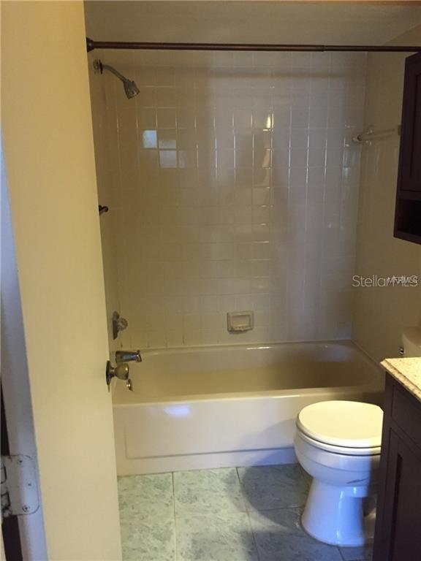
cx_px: 210
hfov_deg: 48.2
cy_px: 280
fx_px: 470
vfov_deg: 61.7
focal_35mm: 29
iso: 250
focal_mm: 4.15
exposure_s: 1/17
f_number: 2.2
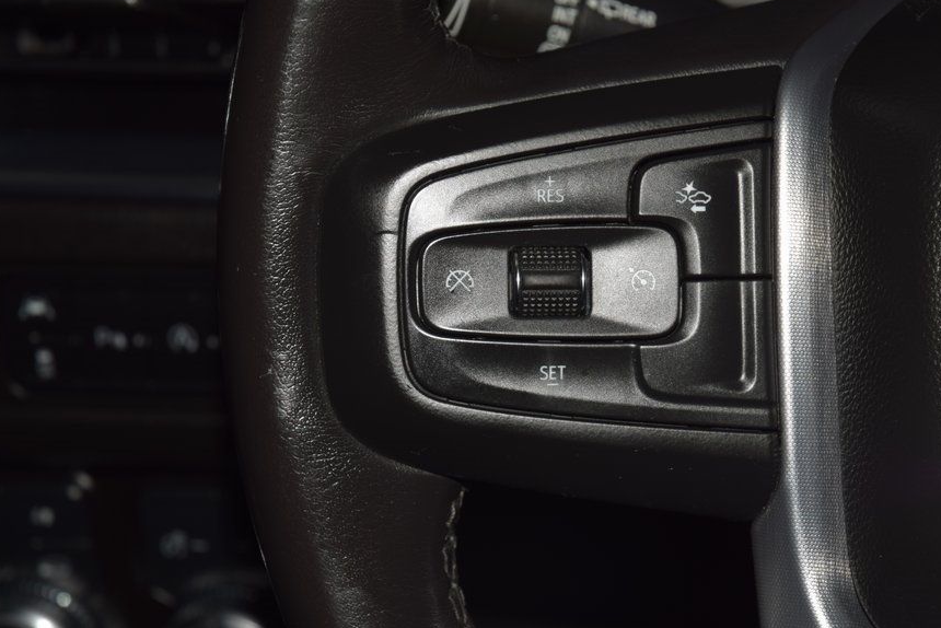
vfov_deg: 11.0
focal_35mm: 125
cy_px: 286
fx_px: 3268
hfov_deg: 16.4
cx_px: 553
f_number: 8
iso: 100
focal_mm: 70
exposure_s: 1/125
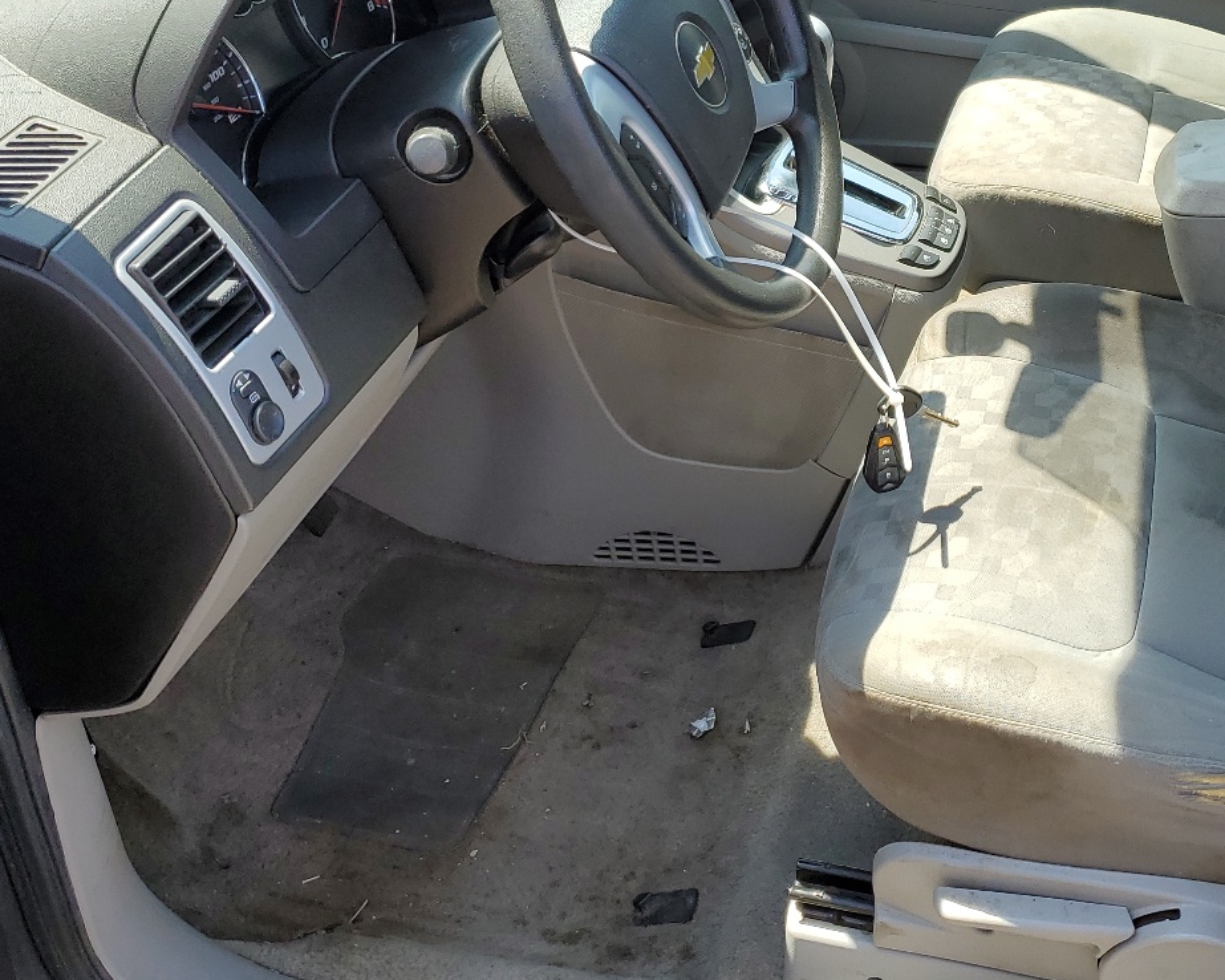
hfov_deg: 41.0
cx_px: 895
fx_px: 1595
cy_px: 335
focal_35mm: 44
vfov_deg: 33.9
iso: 50
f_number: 1.5
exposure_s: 1/625
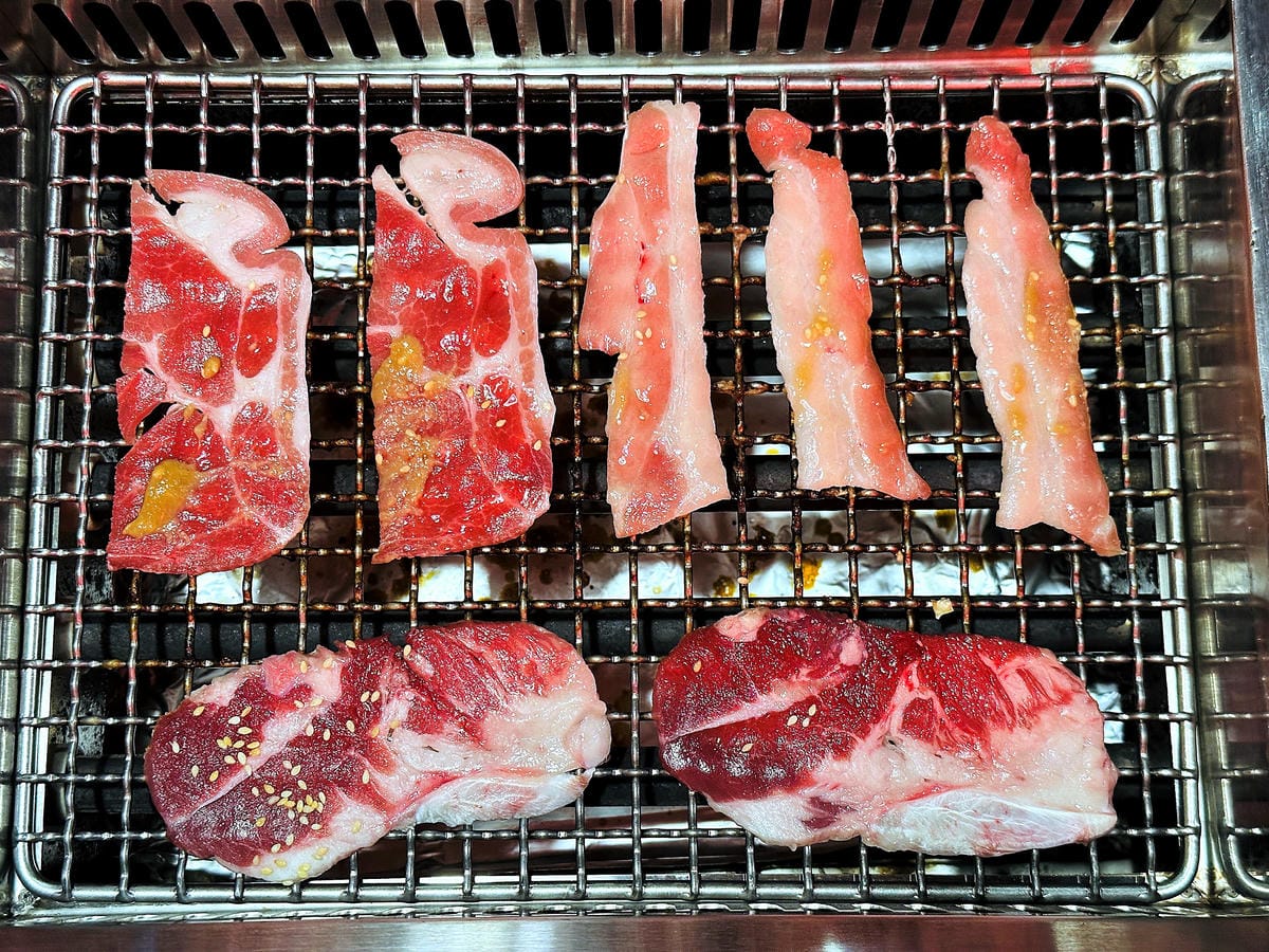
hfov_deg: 39.7
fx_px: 1760
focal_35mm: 48
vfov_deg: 30.3
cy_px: 476
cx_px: 634
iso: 250
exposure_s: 1/40
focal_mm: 6.86
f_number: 1.78
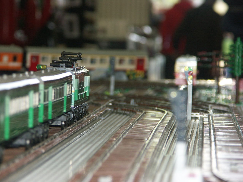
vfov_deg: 7.4
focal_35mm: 200
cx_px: 122
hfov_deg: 9.9
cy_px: 91
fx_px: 1404
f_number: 3.5
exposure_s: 1/200
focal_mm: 50.8
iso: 100
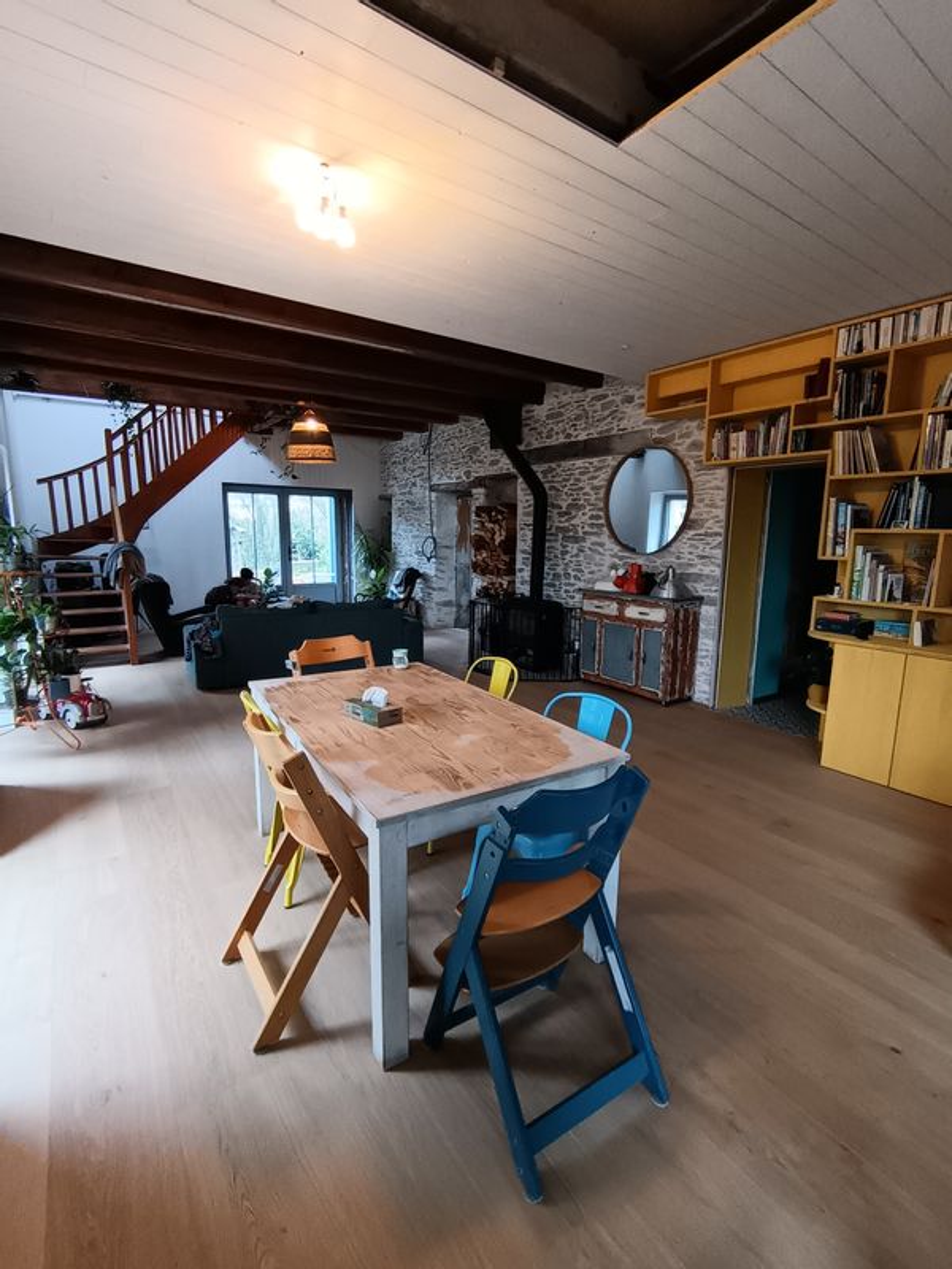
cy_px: 634
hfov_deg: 74.7
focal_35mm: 17
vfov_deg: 91.0
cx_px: 476
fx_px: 623
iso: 597
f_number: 2.2
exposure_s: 1/50
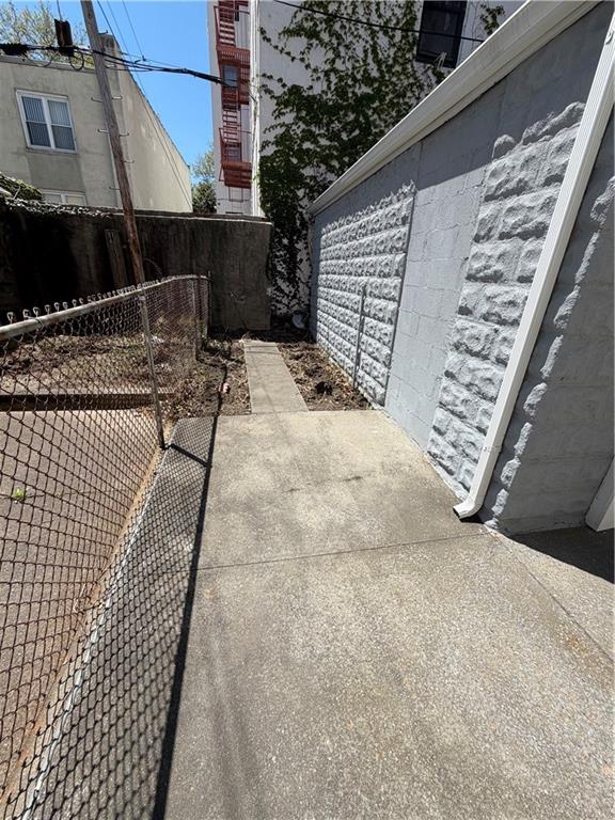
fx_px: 332
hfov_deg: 85.7
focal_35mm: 14
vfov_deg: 102.1
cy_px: 410
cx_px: 308
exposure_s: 1/820
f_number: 2.2
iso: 20
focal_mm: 2.22
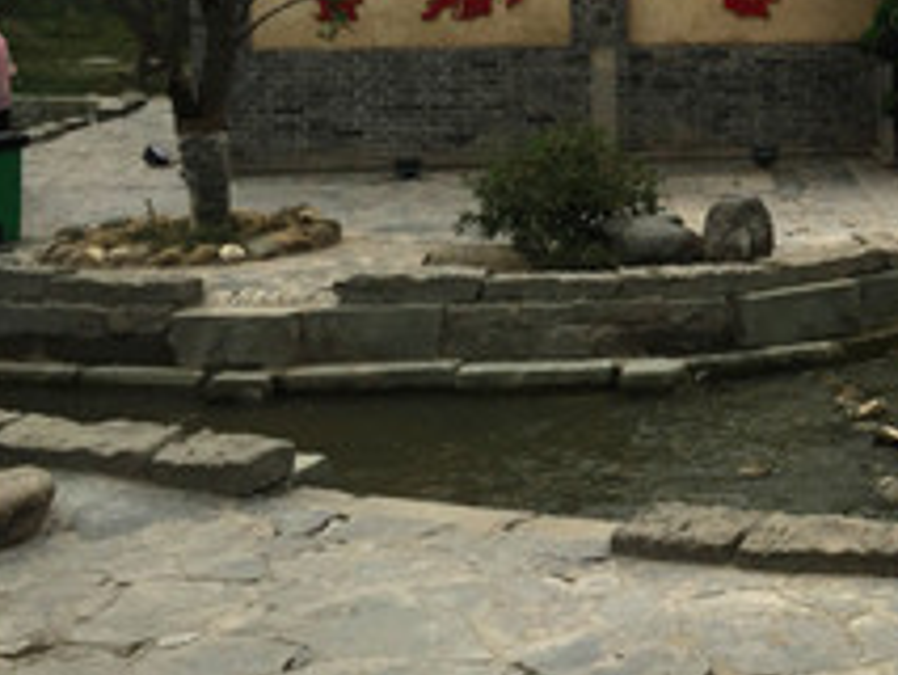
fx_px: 1765
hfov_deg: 25.9
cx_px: 1037
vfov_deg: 20.9
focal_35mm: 68
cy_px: -15
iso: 32
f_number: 2.2
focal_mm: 4.15
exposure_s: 1/618
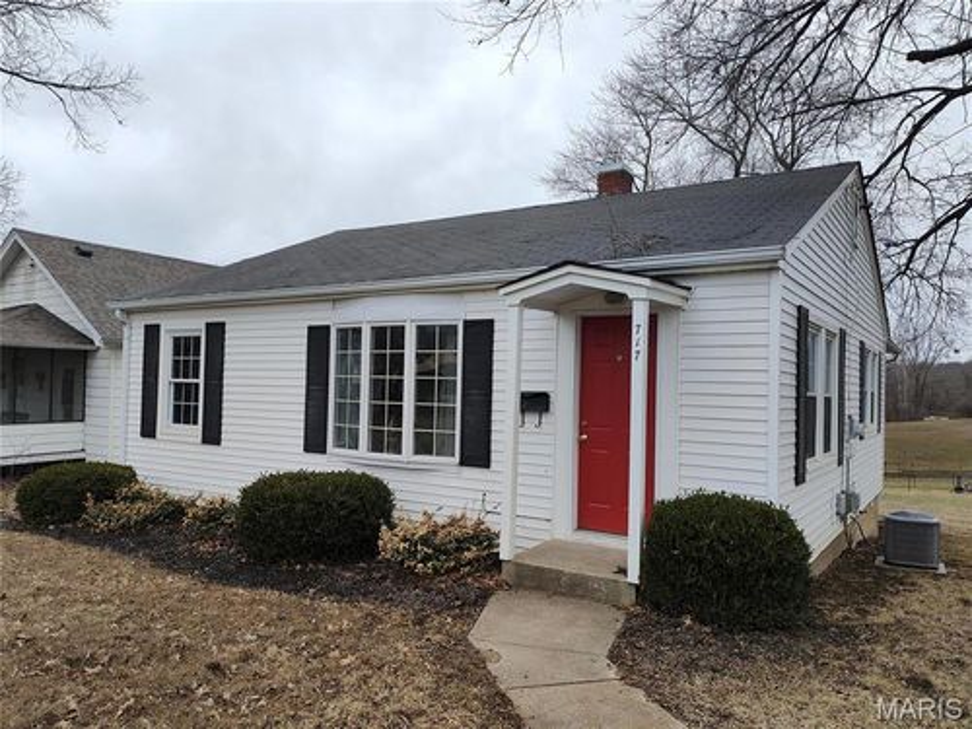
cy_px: 364
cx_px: 486
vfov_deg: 54.9
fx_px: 702
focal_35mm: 25
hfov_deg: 69.4
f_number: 1.5
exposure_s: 1/419
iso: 101
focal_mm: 4.15
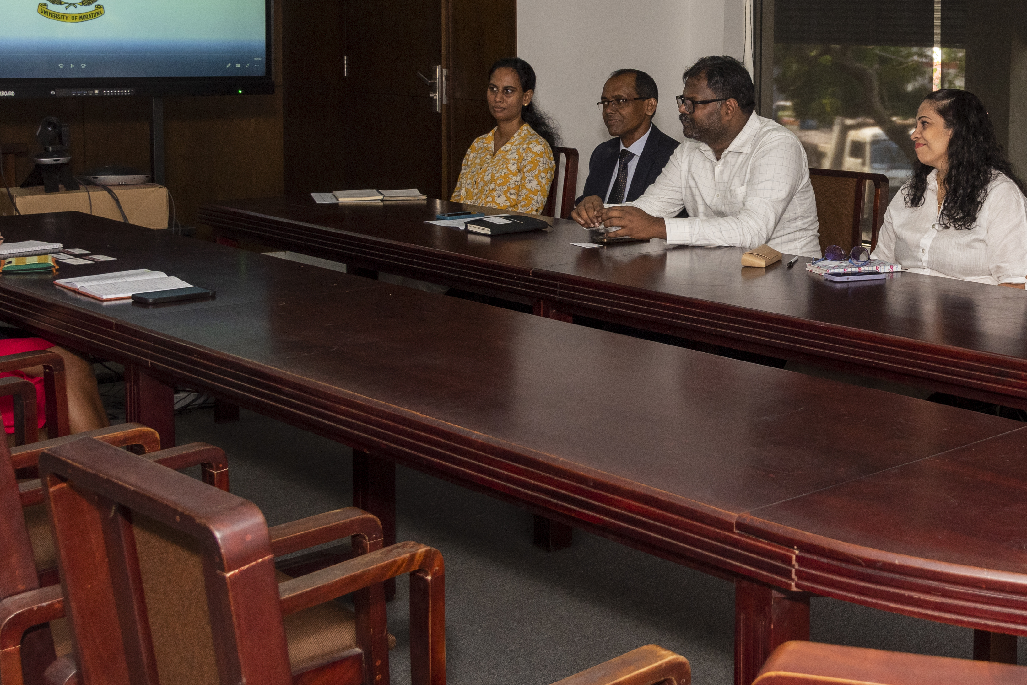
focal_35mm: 54
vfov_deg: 24.8
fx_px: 1541
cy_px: 168
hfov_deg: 35.7
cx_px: 819
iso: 400
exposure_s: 1/125
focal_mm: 24
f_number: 5.6
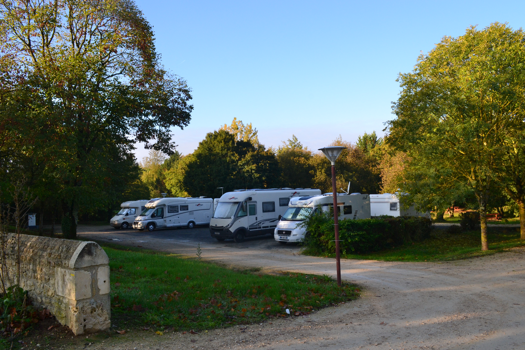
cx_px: 262
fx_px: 394
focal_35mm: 27
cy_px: 175
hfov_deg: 67.4
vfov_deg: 47.9
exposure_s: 1/160
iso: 400
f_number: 9
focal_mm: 18
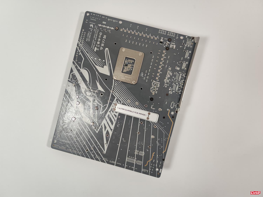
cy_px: 98
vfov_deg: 54.9
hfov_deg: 69.4
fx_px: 190
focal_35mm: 25
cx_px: 132
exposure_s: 1/100
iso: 63
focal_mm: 6.78
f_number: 1.85
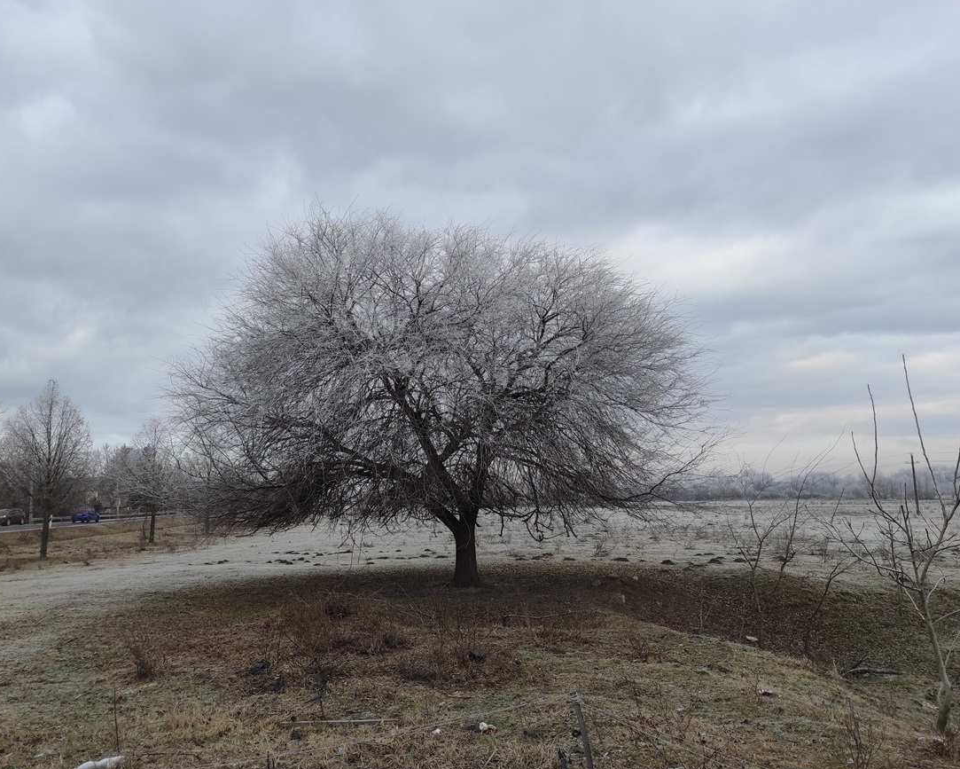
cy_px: 391
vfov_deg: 53.2
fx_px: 767
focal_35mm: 27
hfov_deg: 64.0
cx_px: 464
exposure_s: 1/555
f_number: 1.89
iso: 100
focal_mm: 5.43
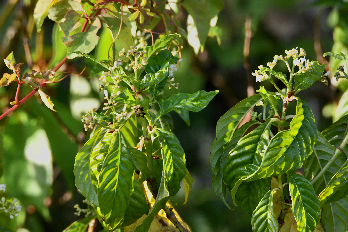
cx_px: 174
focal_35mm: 600
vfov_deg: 2.3
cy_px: 116
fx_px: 5800
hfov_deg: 3.4
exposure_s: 1/500
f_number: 11
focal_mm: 600
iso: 4000
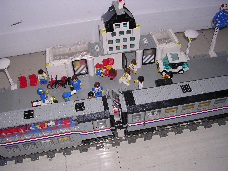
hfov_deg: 49.0
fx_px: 250
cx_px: 114
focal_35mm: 38
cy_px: 86
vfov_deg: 37.7
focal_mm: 5.8
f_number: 2.8
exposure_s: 1/60.1
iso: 100
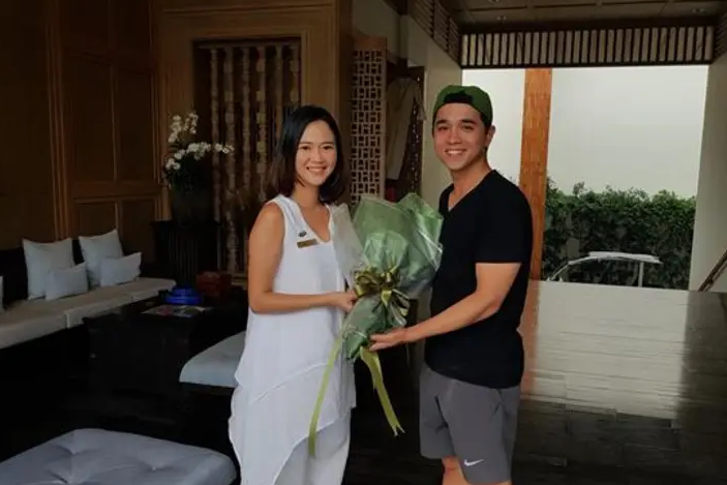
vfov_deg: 43.6
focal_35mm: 30
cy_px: 253
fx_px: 606
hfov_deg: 61.9
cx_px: 373
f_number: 1.7
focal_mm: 4.2
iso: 40
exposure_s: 1/369
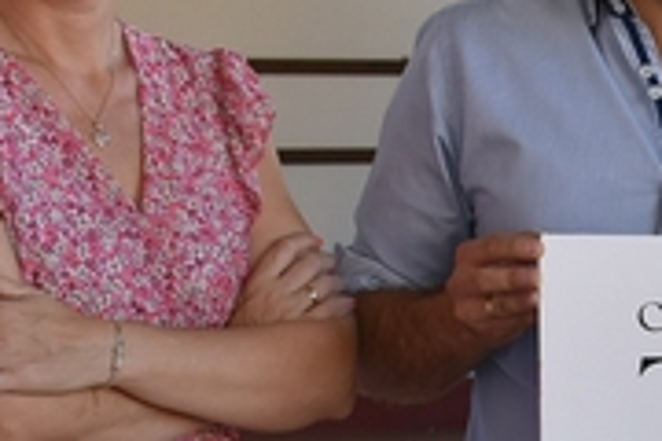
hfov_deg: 11.0
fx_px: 3172
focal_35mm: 172
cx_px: 1250
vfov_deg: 7.8
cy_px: 617
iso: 400
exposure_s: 1/125
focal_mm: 23
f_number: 6.3
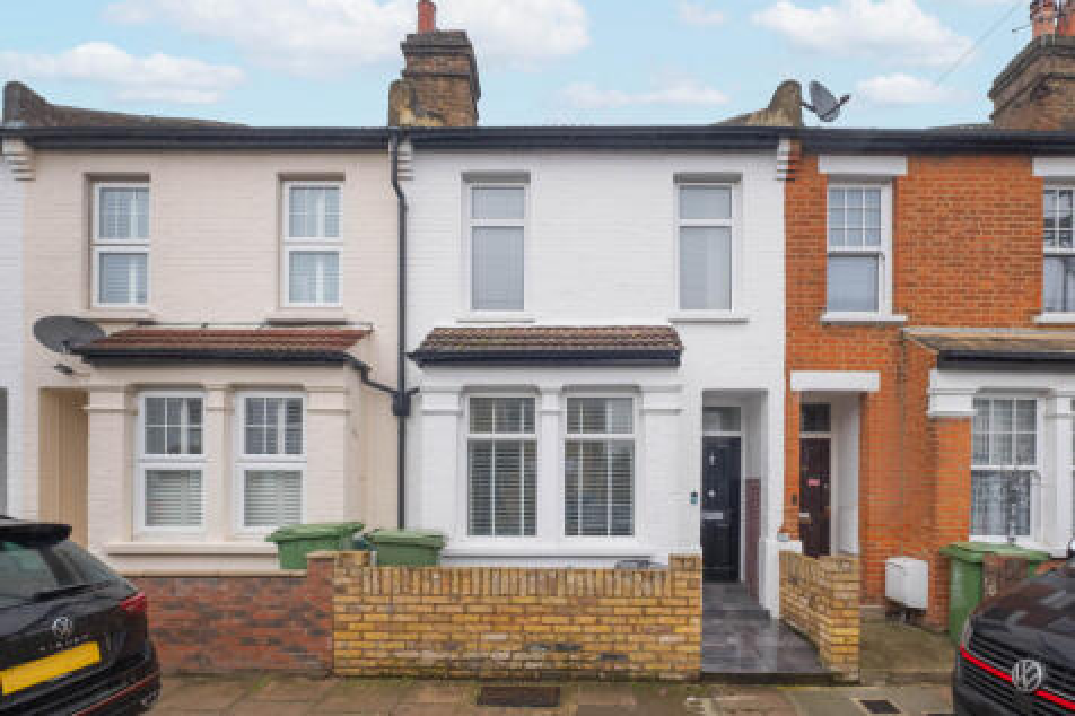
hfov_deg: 100.4
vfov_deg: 77.3
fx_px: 448
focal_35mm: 15
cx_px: 538
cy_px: 358
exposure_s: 1/125
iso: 400
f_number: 6.4
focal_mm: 10
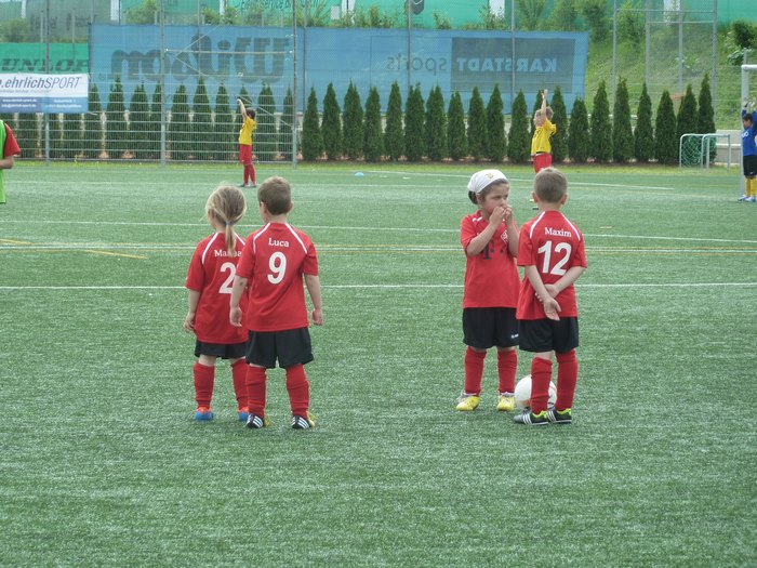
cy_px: 284
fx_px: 5292
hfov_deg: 8.2
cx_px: 378
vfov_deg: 6.1
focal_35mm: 242
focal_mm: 39.7
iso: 125
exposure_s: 1/200
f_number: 4.7
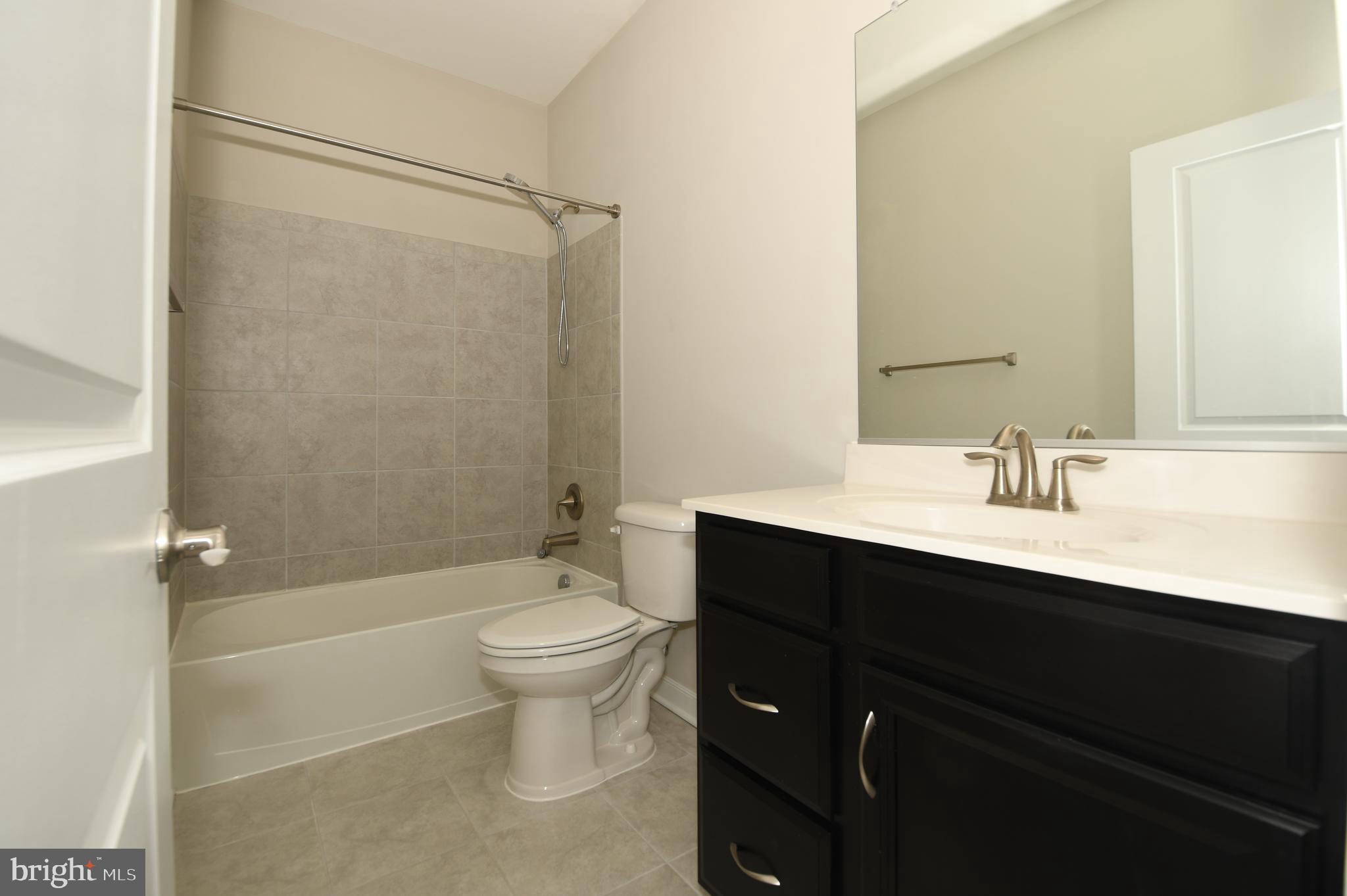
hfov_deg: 100.4
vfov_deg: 77.3
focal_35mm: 15
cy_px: 448
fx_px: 561
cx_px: 674
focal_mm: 10
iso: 100
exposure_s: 1/200
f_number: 6.3
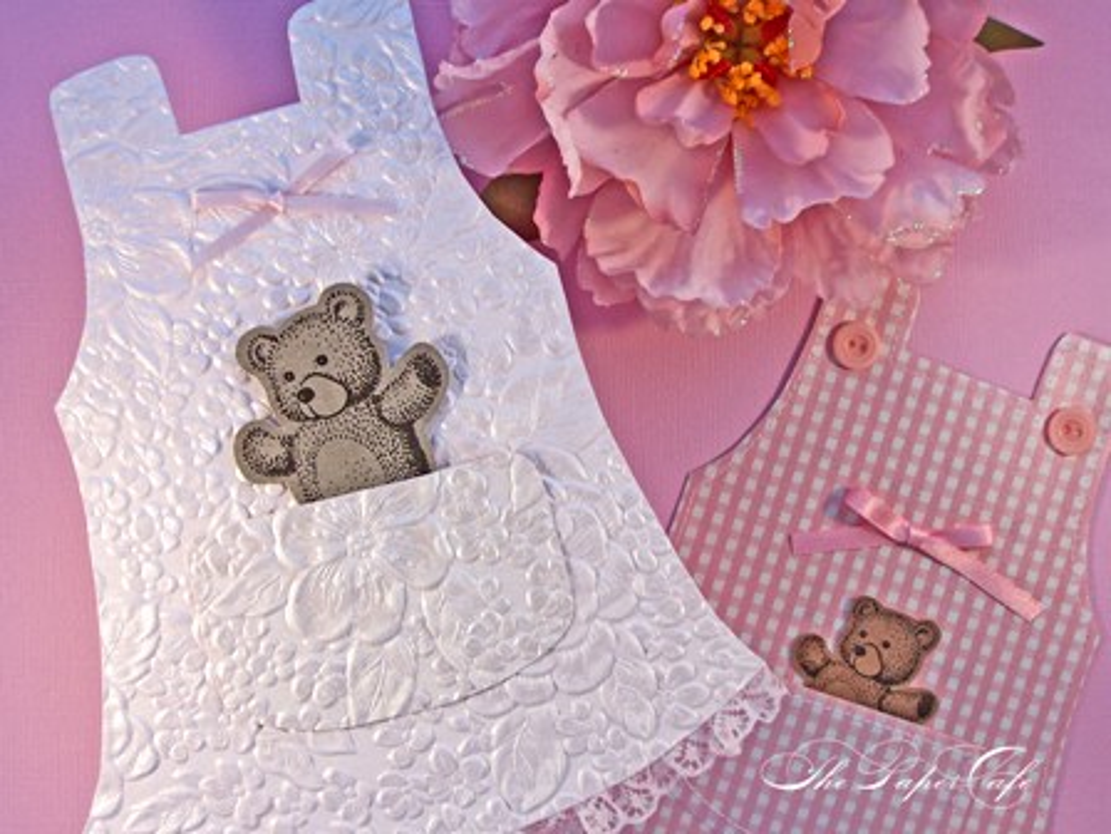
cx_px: 556
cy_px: 417
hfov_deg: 26.0
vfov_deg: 19.6
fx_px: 2407
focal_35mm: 75
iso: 80
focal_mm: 12.4
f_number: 3.2
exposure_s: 1/60
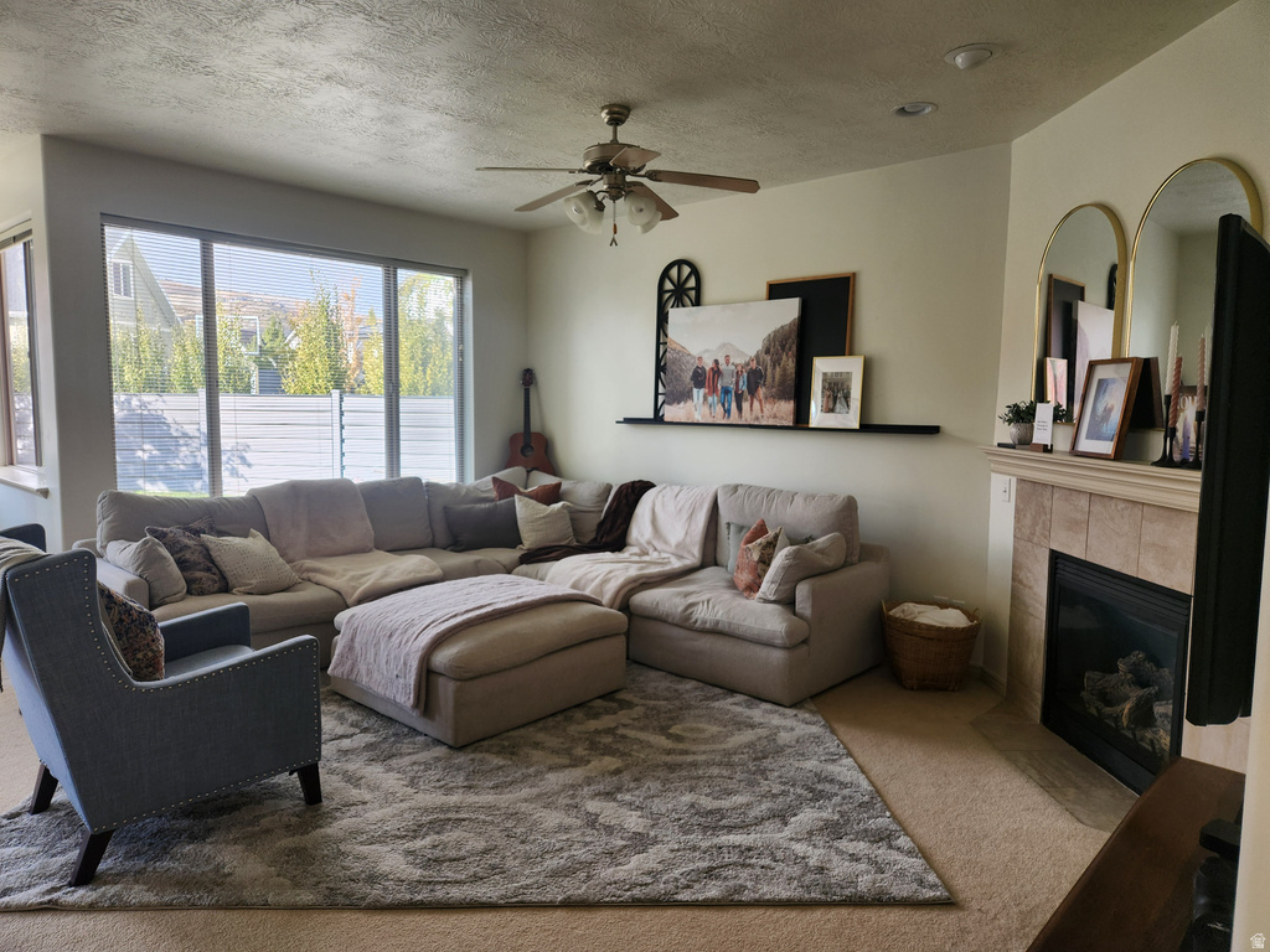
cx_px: 635
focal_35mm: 23
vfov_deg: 58.9
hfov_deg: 73.9
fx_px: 844
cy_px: 476
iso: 64
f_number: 1.8
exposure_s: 1/180
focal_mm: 5.4
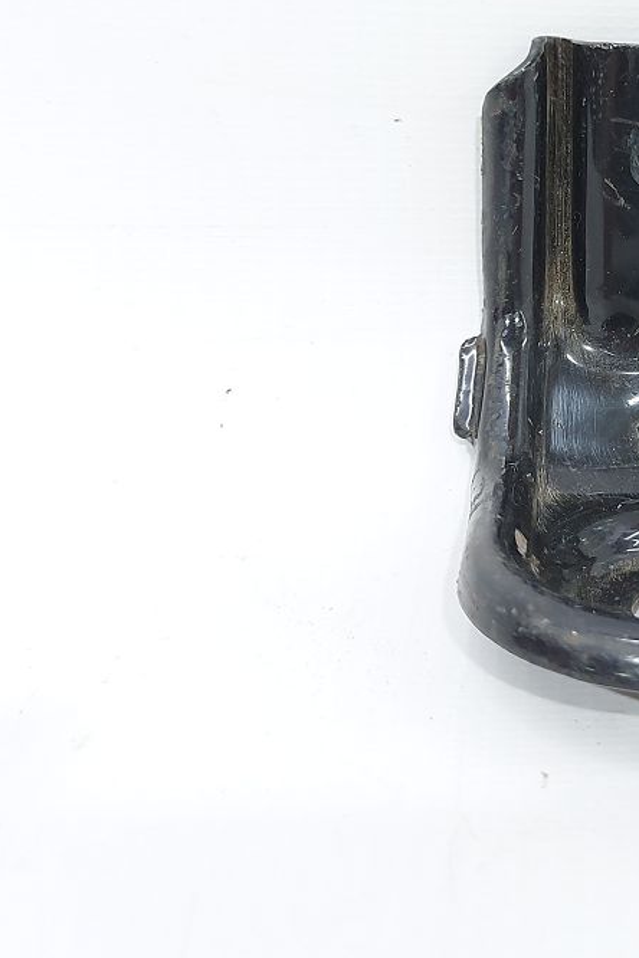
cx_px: 730
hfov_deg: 24.0
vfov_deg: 37.5
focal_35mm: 52
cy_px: 270
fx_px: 1384
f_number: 1.8
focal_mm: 5.23
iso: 100
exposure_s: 1/50
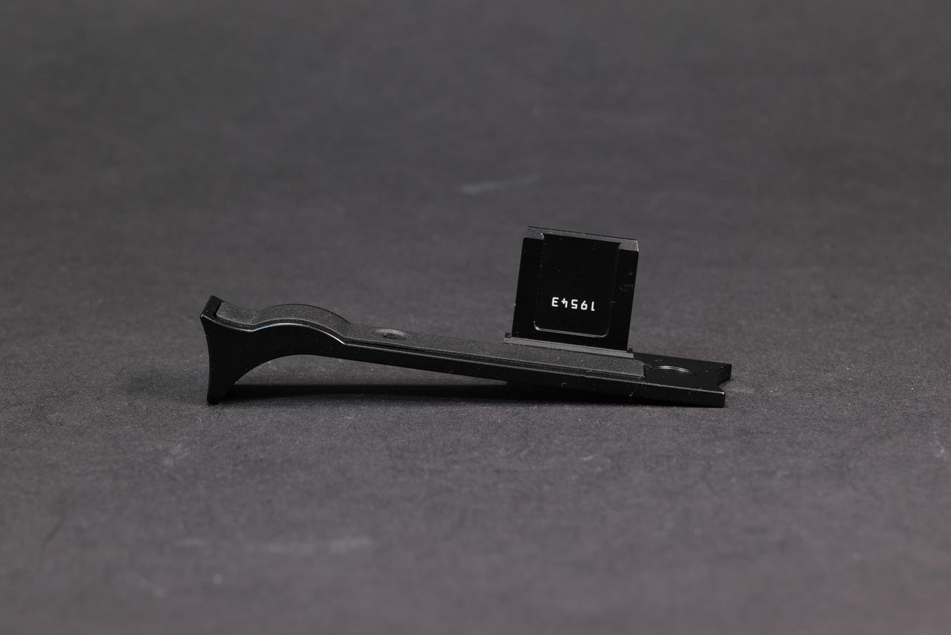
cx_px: 511
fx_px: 2695
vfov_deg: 13.4
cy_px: 305
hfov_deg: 20.0
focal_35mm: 102
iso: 200
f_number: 14
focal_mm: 87
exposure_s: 2
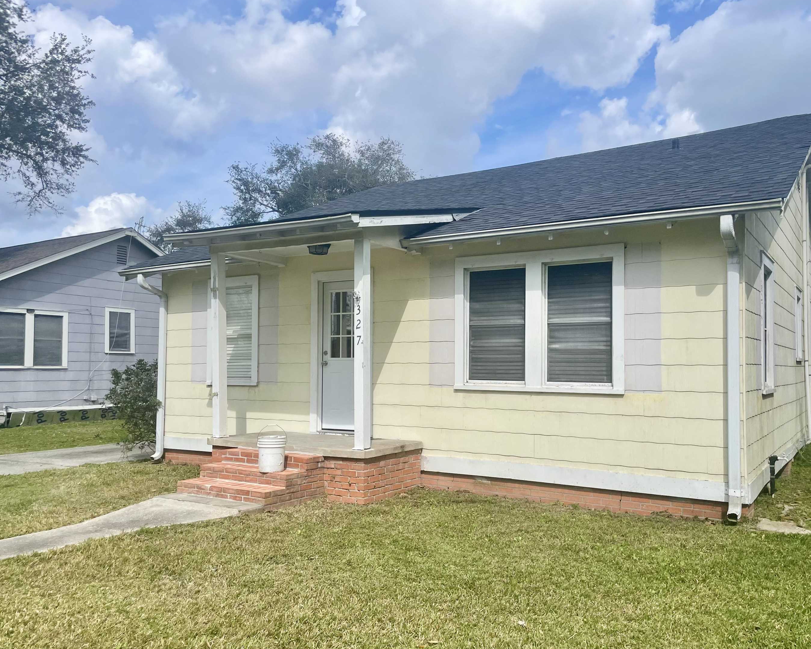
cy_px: 343
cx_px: 434
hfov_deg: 60.4
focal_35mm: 29
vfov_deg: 50.0
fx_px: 696
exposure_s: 1/4000
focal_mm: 4.2
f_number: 1.6
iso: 32
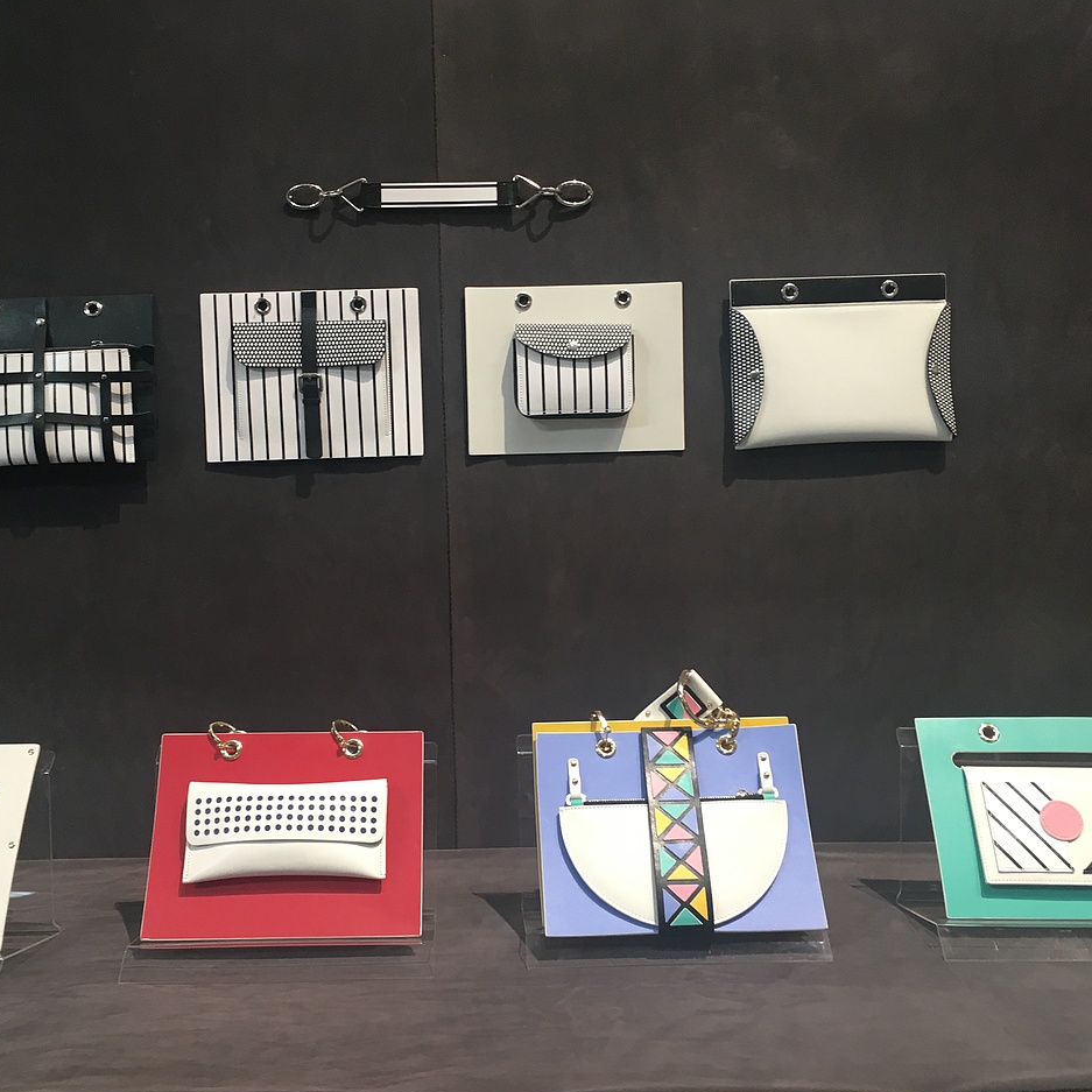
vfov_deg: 47.2
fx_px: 1249
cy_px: 549
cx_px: 495
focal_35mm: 35
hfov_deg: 47.2
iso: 50
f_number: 2.2
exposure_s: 1/33
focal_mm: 4.15
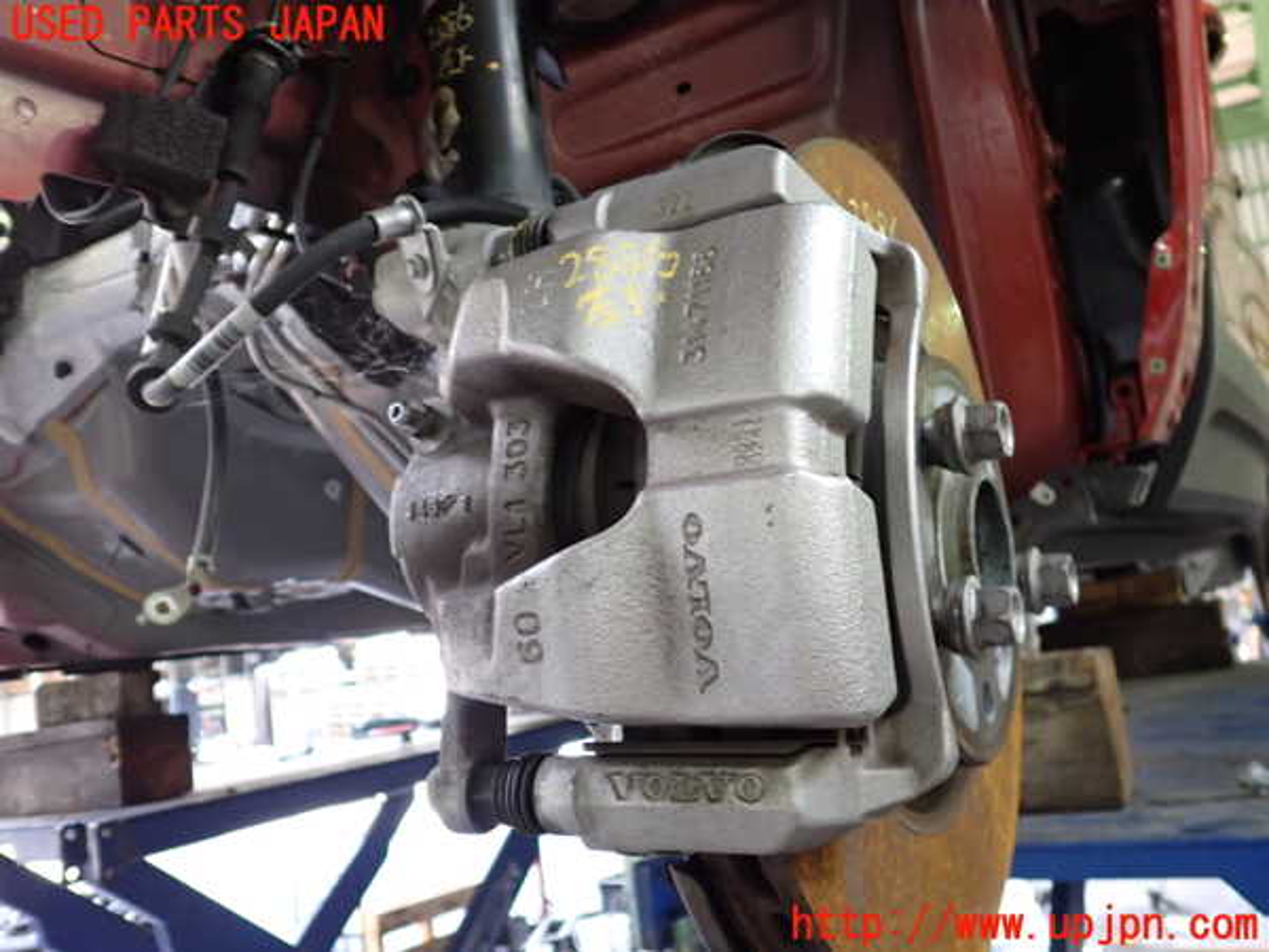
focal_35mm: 30
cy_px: 476
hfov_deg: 60.0
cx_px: 634
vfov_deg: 46.8
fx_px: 1100
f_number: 2.3
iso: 320
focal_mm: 5.4
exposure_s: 1/30
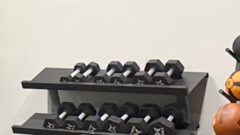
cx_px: -92
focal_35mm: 133
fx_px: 846
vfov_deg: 9.1
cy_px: 97
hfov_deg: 15.2
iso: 800
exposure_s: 1/60
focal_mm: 6.76
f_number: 1.78
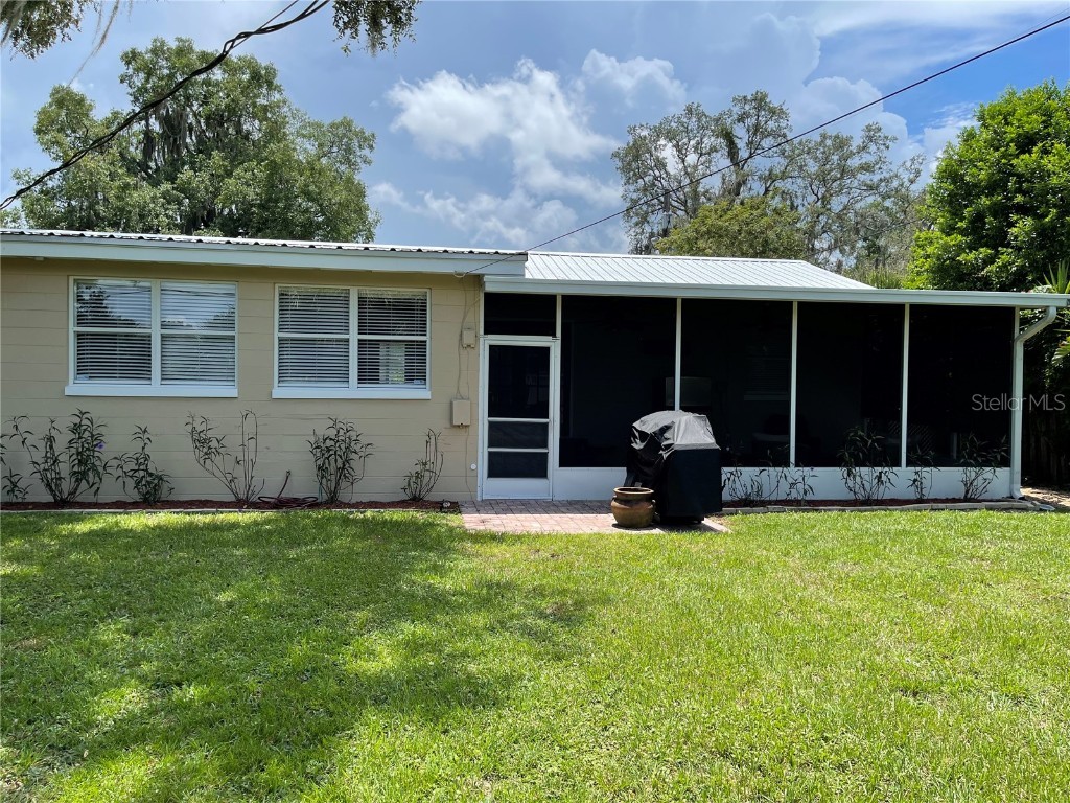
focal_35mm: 26
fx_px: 804
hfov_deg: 67.3
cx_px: 535
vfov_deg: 53.1
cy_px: 402
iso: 32
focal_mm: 5.1
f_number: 1.6
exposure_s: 1/2387
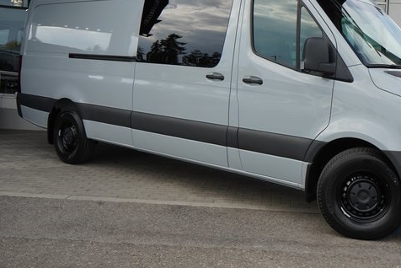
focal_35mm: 43
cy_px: 97
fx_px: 479
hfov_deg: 44.7
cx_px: 267
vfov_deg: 31.1
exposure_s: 1/800
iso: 1000
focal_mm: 32
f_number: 8
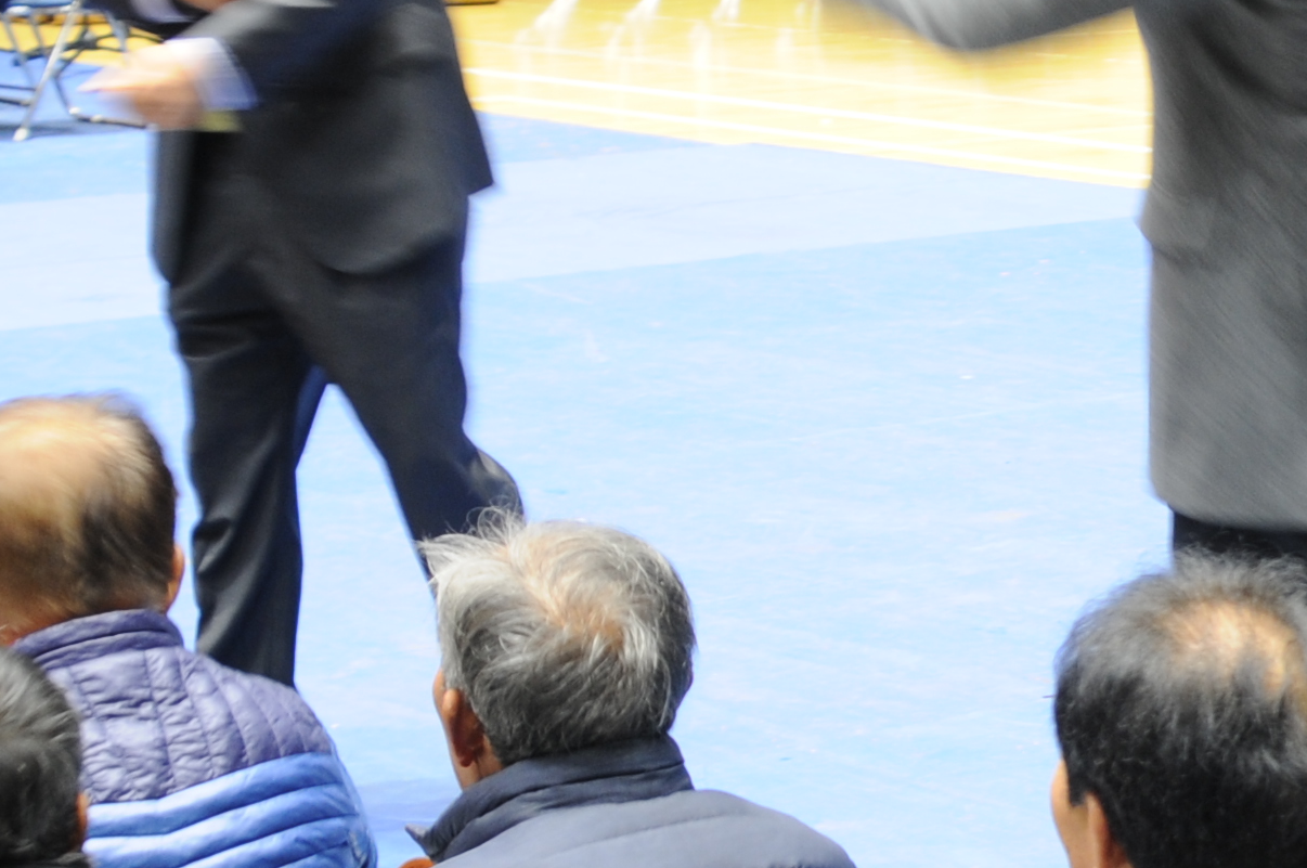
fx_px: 4641
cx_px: 1629
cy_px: 550
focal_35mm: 128
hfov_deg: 15.4
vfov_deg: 10.7
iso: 200
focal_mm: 24
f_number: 3.8
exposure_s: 1/10
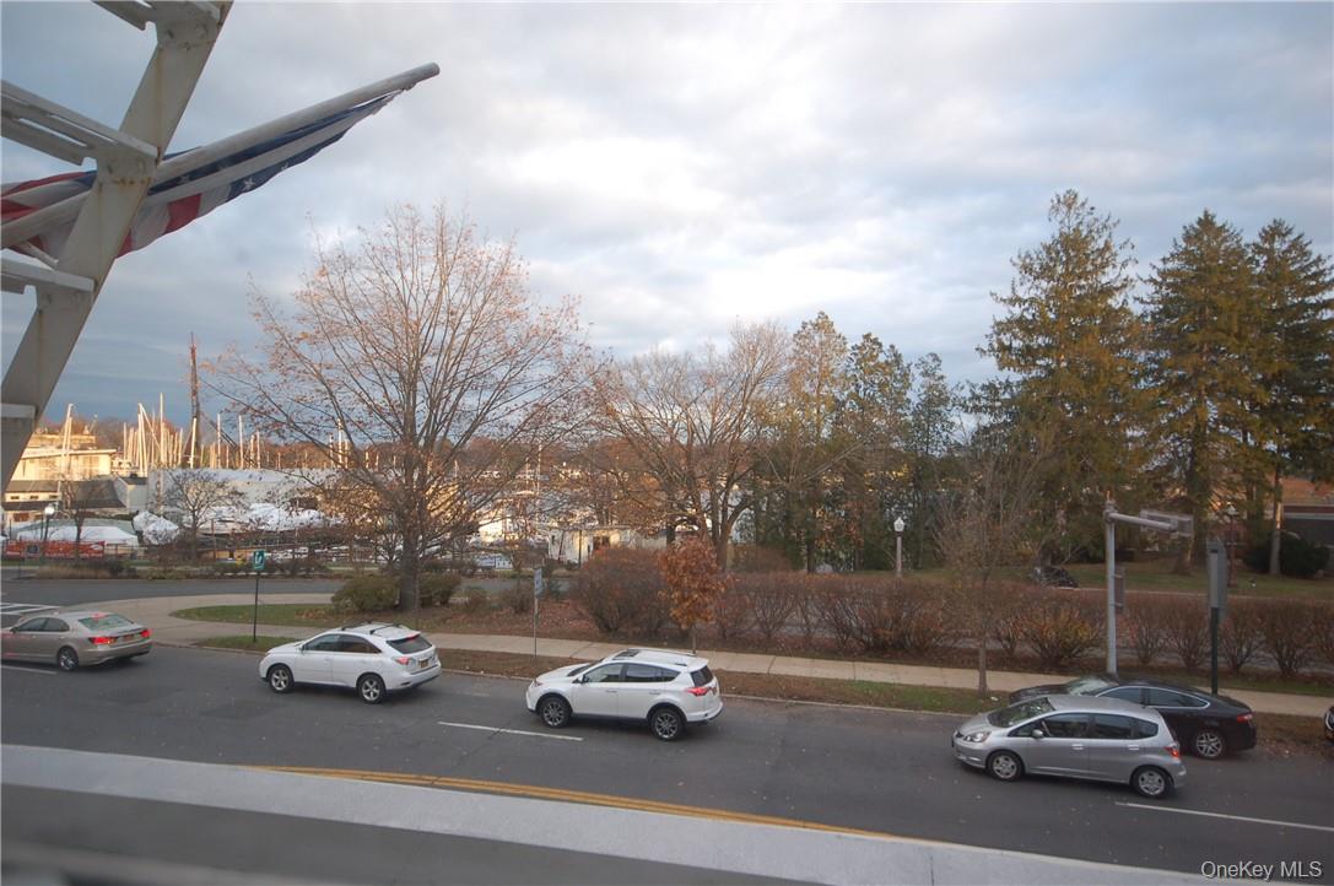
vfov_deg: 56.0
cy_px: 443
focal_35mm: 22
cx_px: 667
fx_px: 833
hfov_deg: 77.4
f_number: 5
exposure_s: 1/80
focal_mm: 15
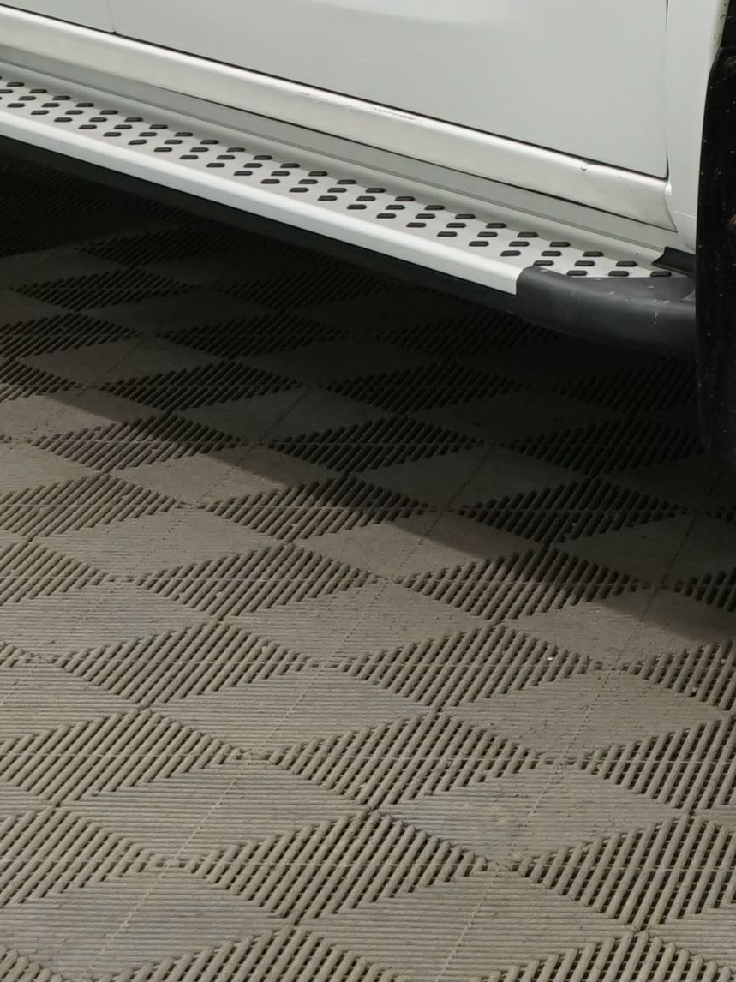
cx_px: 1013
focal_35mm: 146
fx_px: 4141
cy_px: -135
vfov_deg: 13.2
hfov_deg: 9.9
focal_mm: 29
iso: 800
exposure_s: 1/50
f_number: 5.6
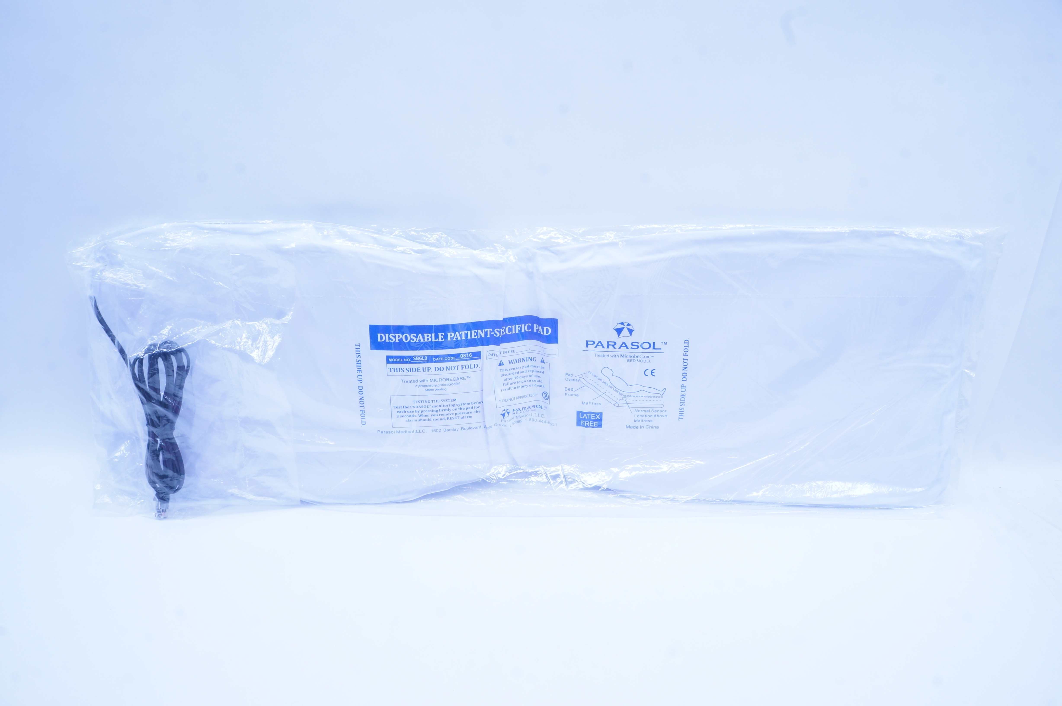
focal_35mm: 27
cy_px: 353
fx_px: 796
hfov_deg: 67.4
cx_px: 531
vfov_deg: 47.8
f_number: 14
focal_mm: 18
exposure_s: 1/10
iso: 400
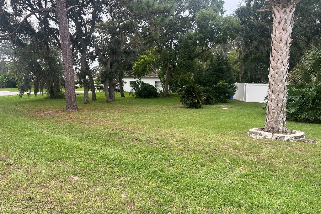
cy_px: 118
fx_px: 250
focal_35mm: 28
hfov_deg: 65.5
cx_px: 159
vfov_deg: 46.3
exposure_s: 1/567
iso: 50
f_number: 1.5
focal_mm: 5.7
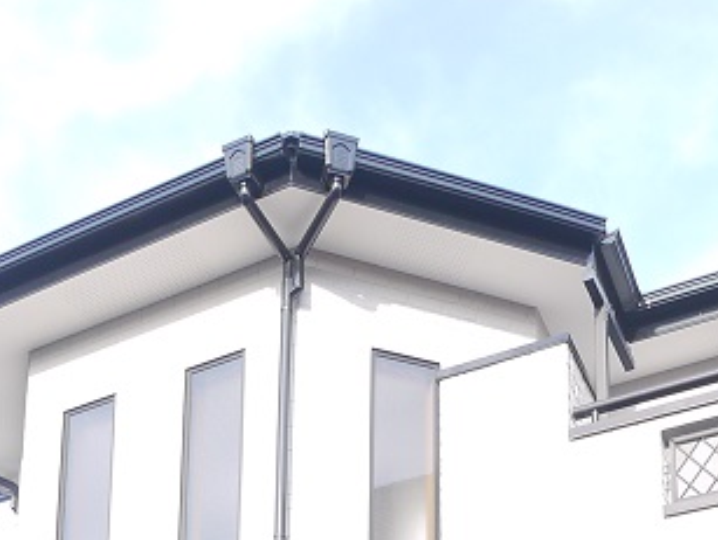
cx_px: 393
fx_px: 1059
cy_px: 895
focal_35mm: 51
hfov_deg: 37.4
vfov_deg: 21.7
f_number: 5
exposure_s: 1/160
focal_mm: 7
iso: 160
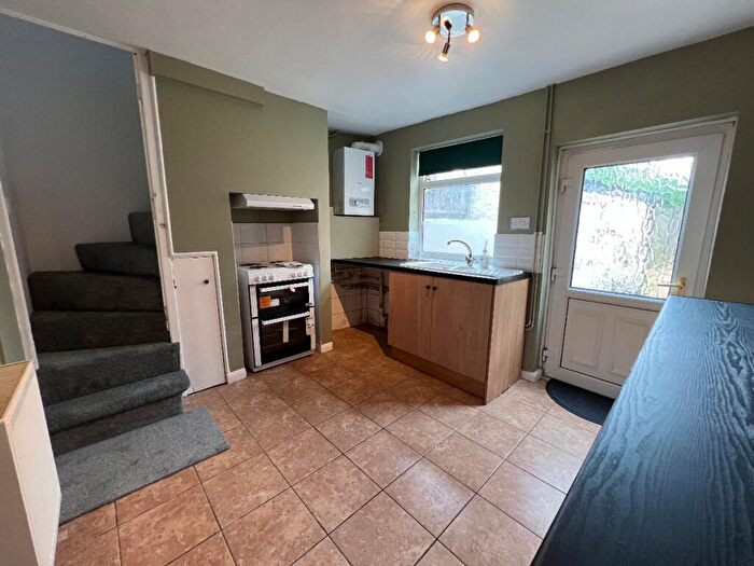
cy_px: 283
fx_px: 283
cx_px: 377
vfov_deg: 89.9
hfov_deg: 106.2
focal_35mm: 13
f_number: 1.8
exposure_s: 1/88
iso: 250
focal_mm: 1.57
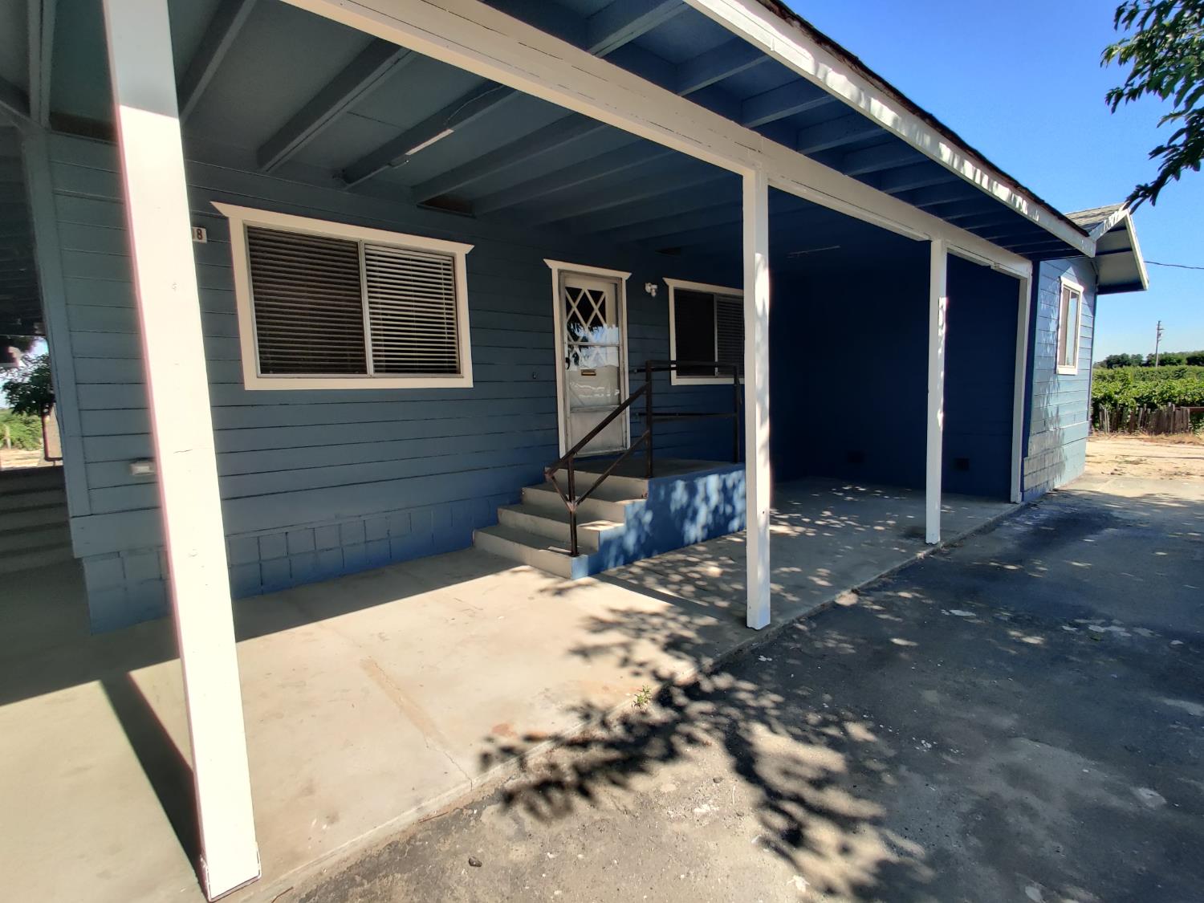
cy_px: 452
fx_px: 452
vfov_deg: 89.9
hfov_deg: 106.2
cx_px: 602
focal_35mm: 13
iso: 100
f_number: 2.2
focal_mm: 2.25
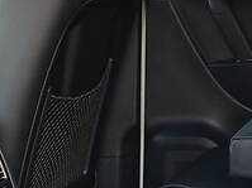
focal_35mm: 162
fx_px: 1179
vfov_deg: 9.2
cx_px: -22
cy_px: 110
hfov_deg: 12.0
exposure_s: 1/60
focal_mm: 28
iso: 640
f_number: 4
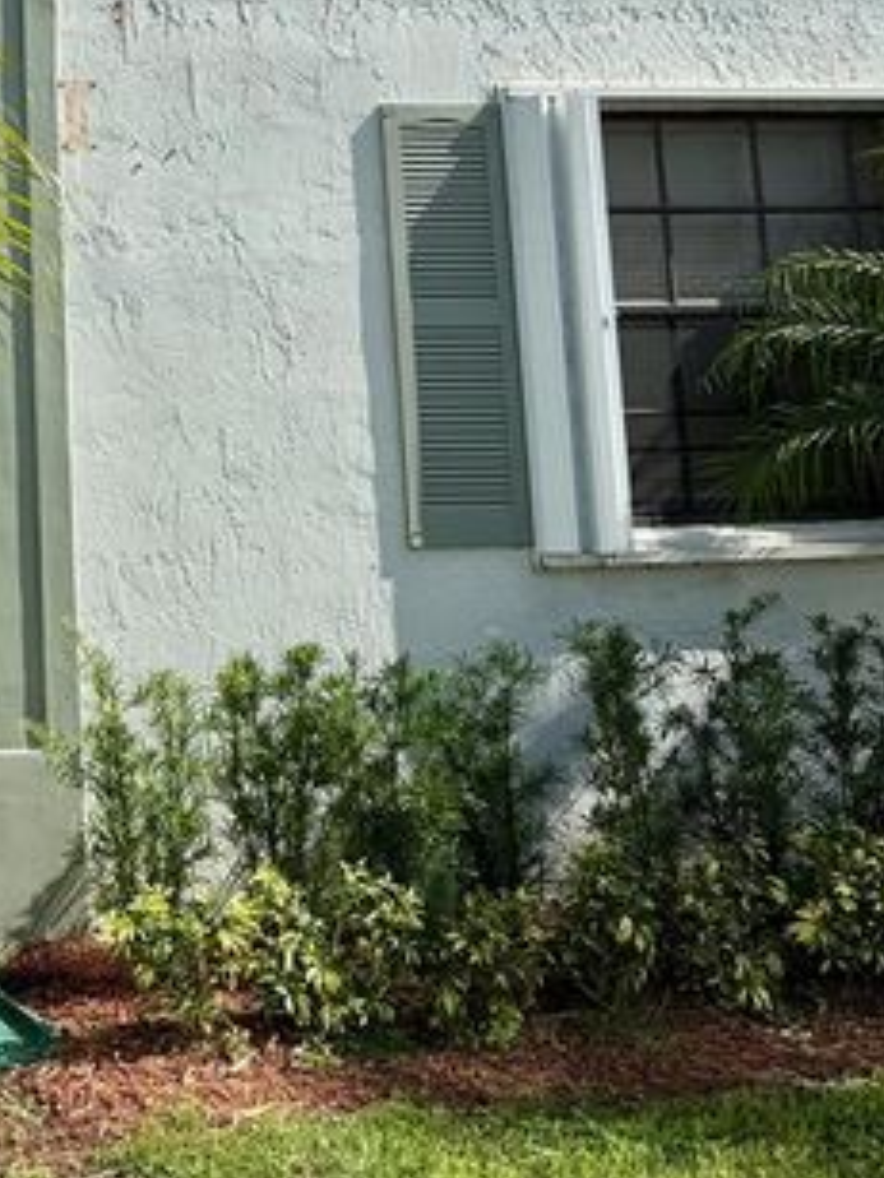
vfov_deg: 34.9
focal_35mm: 52
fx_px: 1771
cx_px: -54
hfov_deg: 26.2
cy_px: 140
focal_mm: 6.76
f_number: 1.78
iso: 80
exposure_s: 1/4975
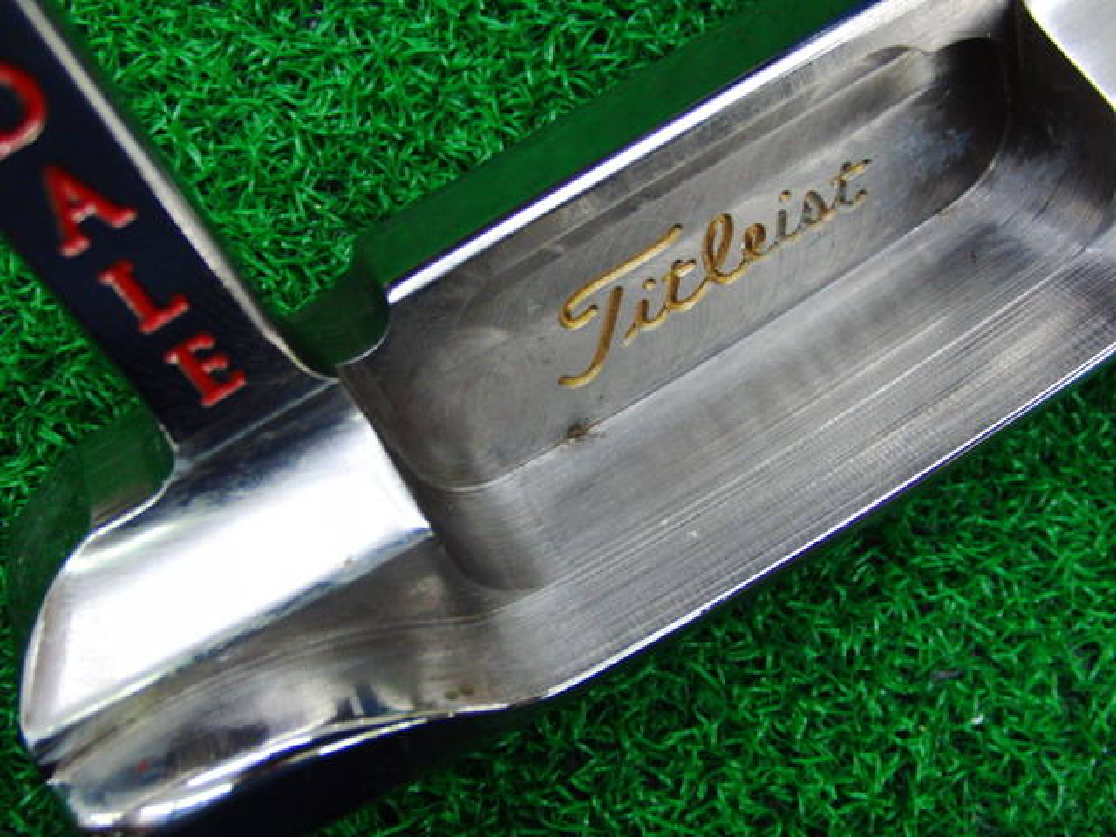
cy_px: 418
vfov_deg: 38.7
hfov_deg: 50.1
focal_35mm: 37
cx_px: 558
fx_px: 1193
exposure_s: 1/50
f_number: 3.6
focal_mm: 6.42
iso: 400
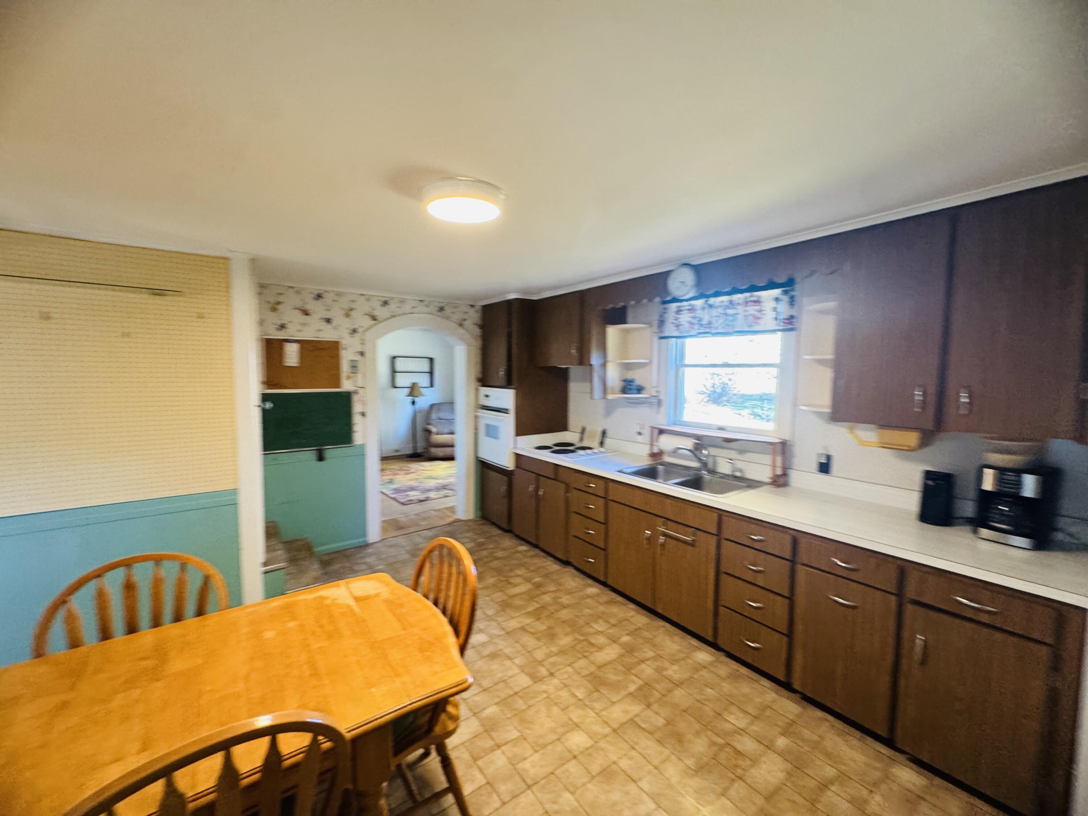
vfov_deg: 85.7
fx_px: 440
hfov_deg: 102.1
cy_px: 408
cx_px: 544
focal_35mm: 14
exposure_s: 1/60
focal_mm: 2.22
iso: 320
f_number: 2.2
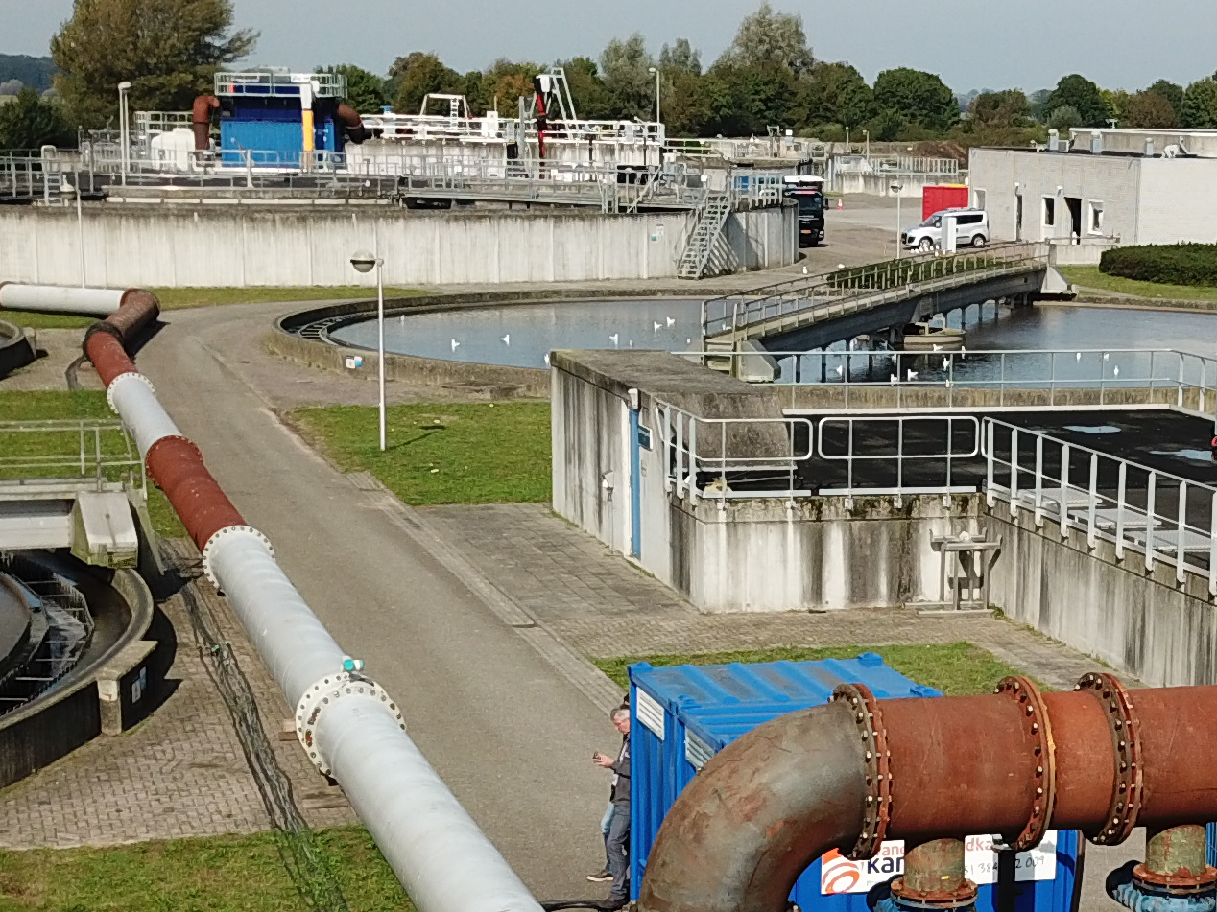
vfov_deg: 17.8
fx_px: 2883
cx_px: 951
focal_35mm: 82
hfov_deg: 23.5
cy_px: 769
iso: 100
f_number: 2.2
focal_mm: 4.73
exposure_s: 1/1842
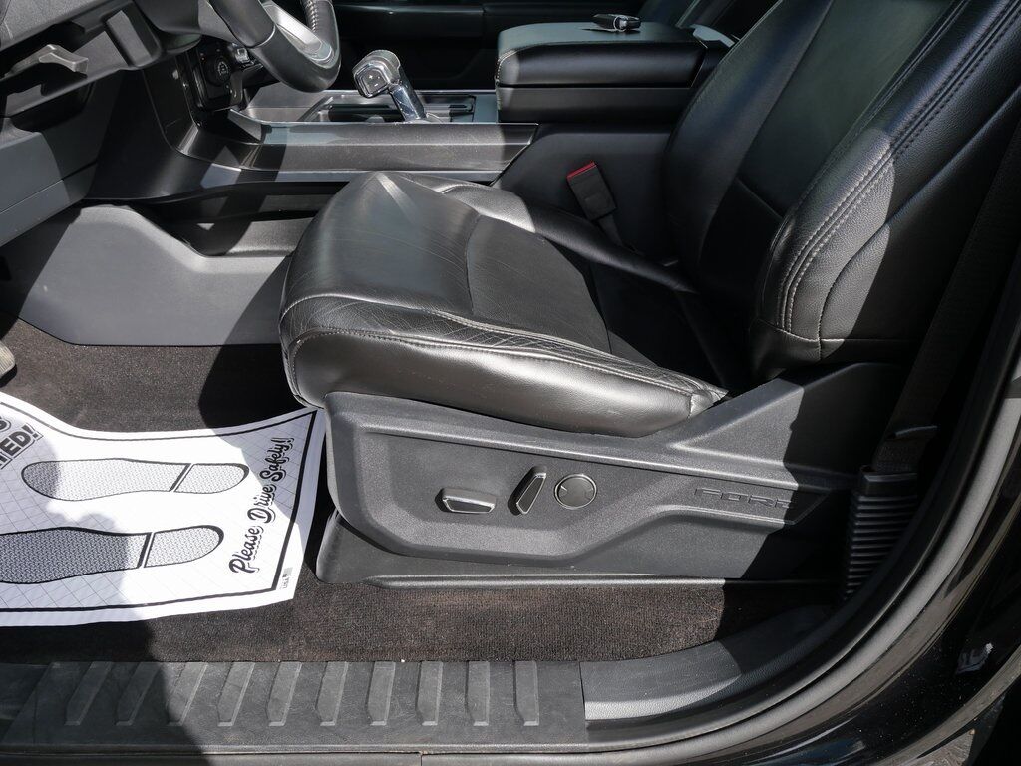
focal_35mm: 28
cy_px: 383
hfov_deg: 63.4
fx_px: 826
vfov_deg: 49.7
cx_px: 510
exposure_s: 1/250
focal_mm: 14
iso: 200
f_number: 6.3
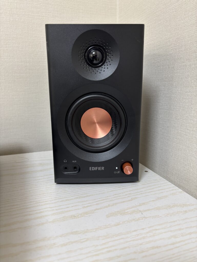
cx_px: 98
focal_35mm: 26
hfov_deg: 53.1
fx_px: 197
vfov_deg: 67.3
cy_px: 131
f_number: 1.6
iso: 100
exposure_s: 1/60
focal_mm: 5.96
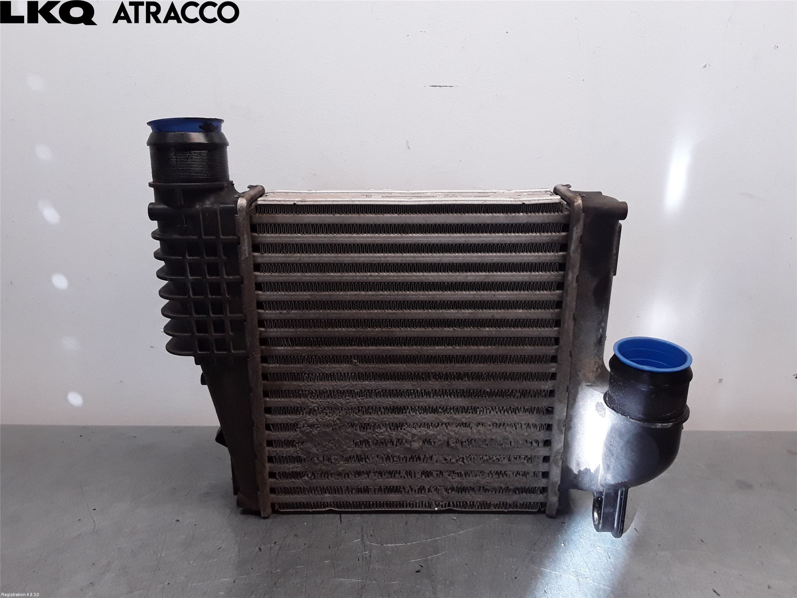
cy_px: 299
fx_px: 645
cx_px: 398
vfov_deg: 49.7
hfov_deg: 63.4
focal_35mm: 28
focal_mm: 2.91
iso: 100
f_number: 1.9
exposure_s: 1/189
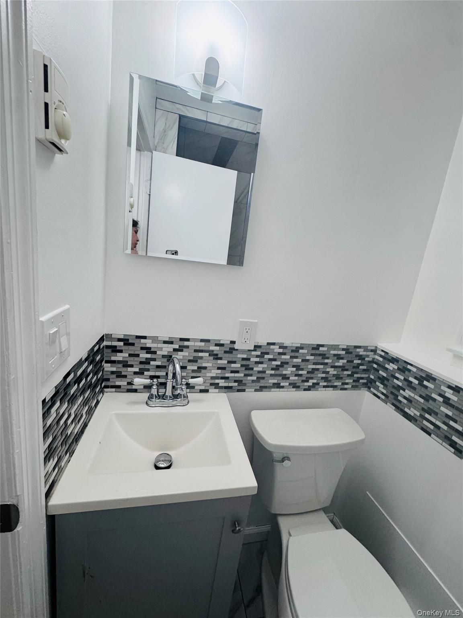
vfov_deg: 102.1
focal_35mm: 14
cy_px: 309
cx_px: 232
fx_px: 250
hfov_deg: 85.7
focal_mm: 2.22
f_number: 2.2
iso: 200
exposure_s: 1/60
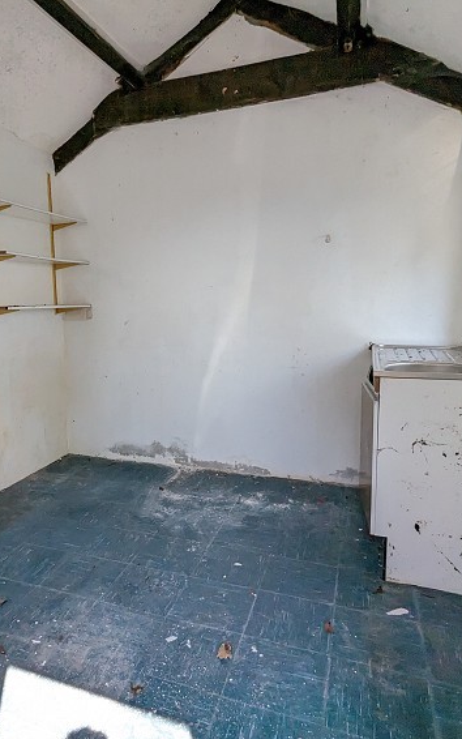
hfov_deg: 50.3
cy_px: 362
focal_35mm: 24
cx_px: 161
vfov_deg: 74.8
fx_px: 483
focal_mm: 2.35
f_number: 2.2
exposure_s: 1/1385
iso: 535
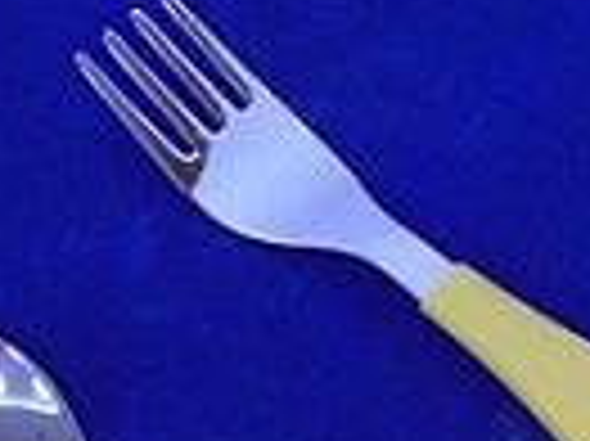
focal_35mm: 153
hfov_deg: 12.9
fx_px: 2605
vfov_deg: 9.5
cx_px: 270
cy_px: 601
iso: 400
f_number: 2.7
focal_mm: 6.2
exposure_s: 1/60
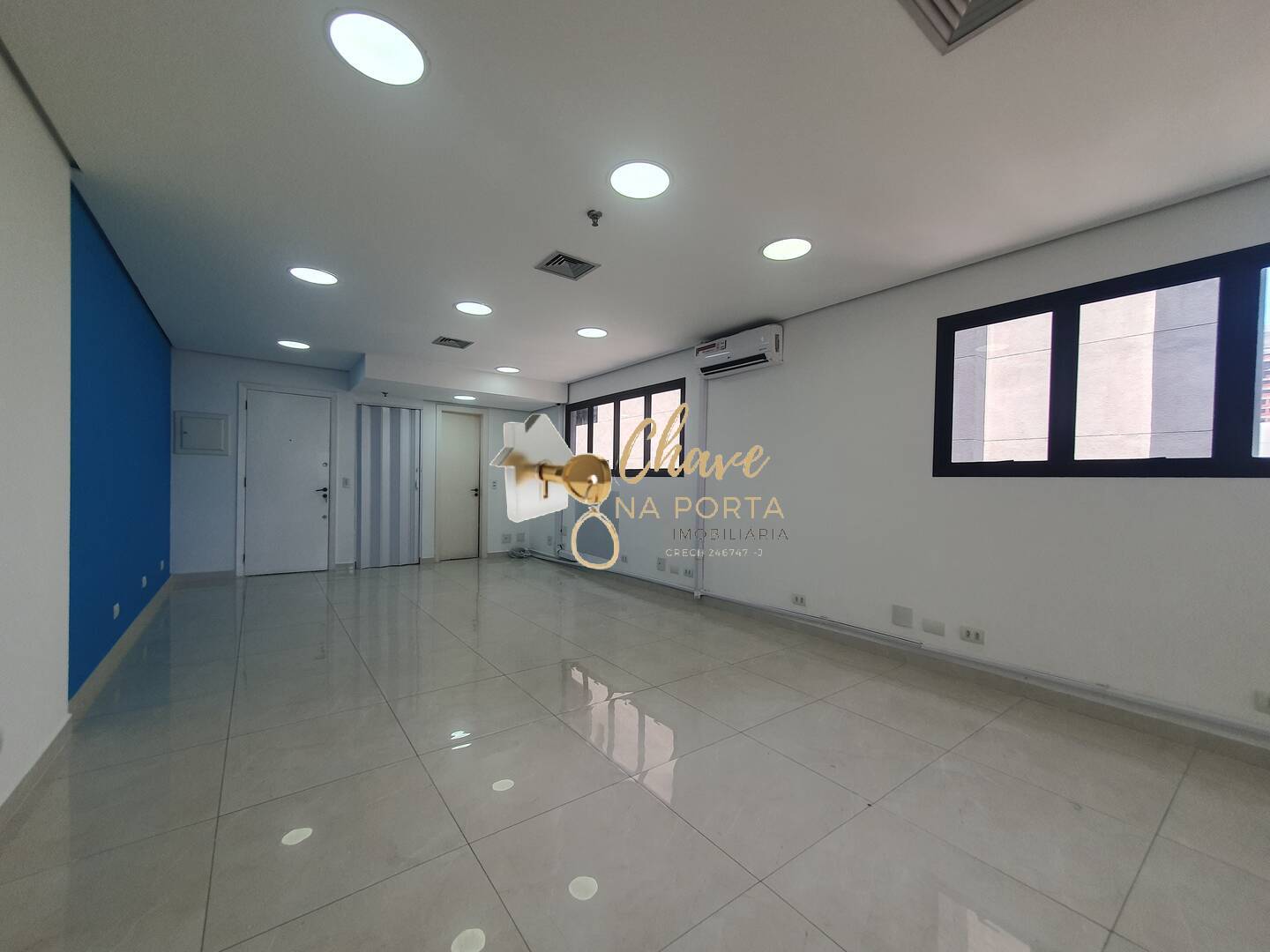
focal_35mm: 13
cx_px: 635
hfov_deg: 106.2
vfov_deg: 89.9
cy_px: 476
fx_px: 477
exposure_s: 1/120
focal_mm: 1.8
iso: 50
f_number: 2.2
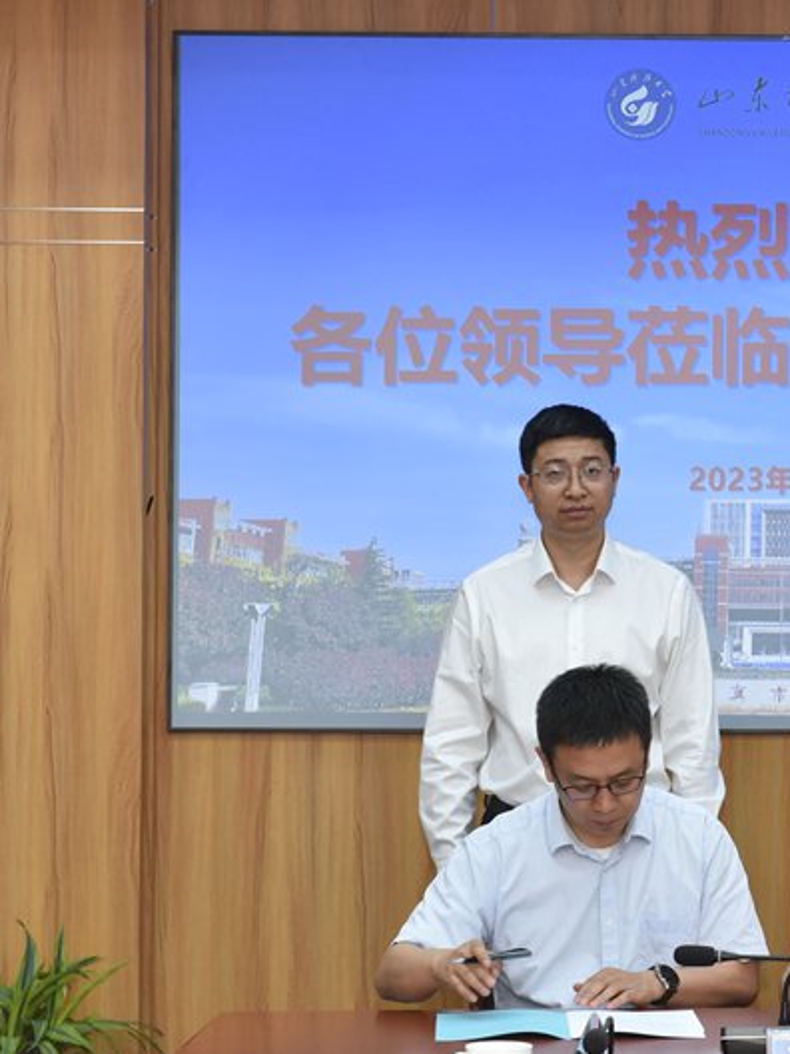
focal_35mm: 102
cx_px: 766
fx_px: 3104
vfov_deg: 19.3
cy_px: 528
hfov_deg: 14.3
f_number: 9
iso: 2200
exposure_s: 1/80
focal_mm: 70
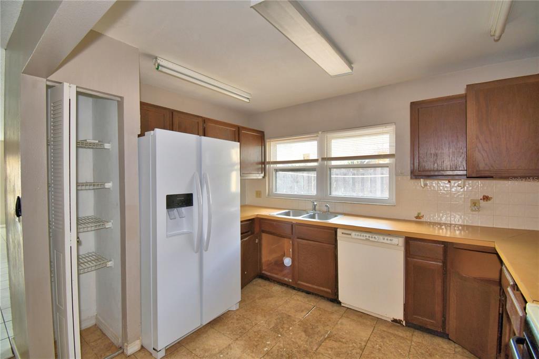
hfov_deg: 100.4
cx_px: 270
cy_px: 180
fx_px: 224
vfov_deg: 77.3
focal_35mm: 15
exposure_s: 1/30
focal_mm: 10
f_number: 4.5
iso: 250
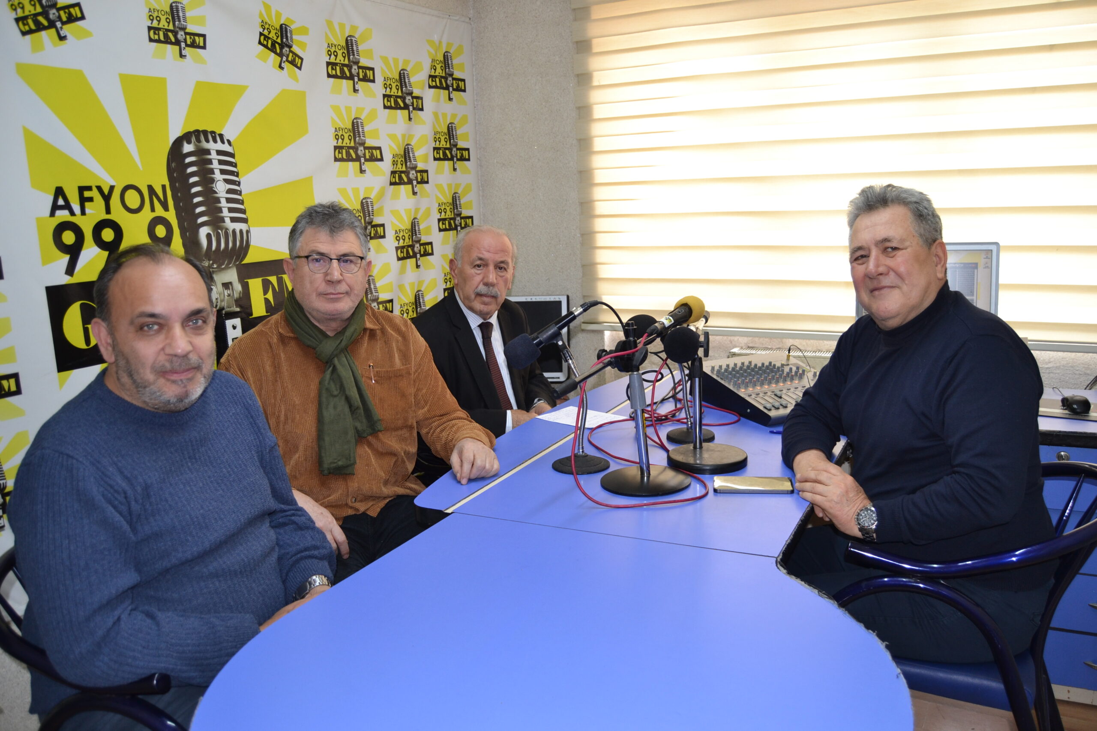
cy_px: 366
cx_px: 548
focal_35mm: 27
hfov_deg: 67.4
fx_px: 823
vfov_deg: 47.9
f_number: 4
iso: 400
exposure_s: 1/60
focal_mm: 18
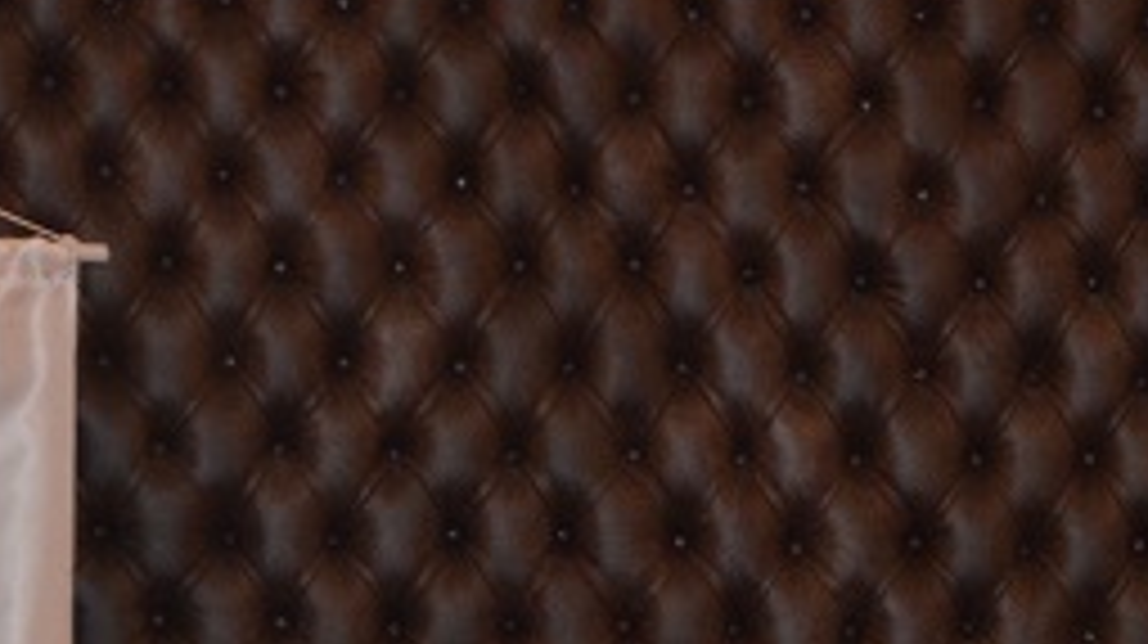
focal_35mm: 288
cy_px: 842
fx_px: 8760
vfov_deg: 4.2
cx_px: 788
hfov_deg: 7.5
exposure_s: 1/60
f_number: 5
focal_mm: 52
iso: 1000
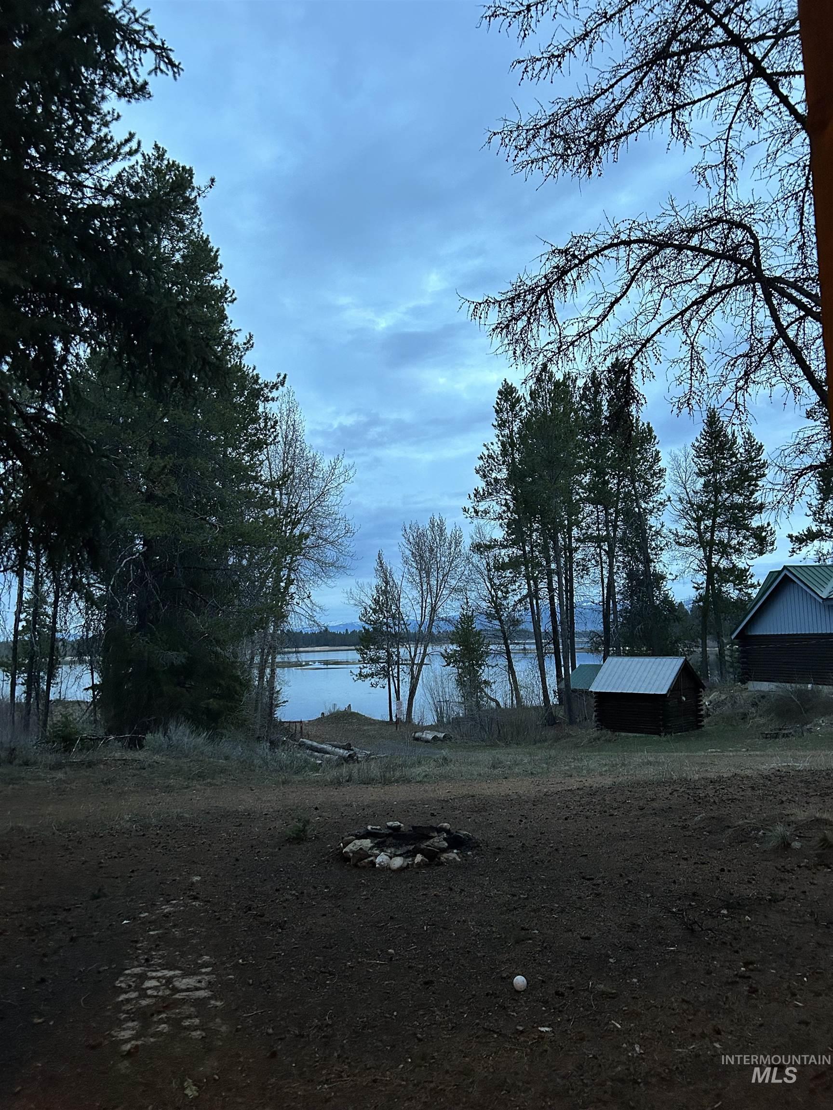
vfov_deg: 67.3
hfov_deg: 53.1
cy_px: 555
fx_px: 834
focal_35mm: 26
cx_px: 416
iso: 400
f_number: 1.5
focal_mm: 5.7
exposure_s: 1/60
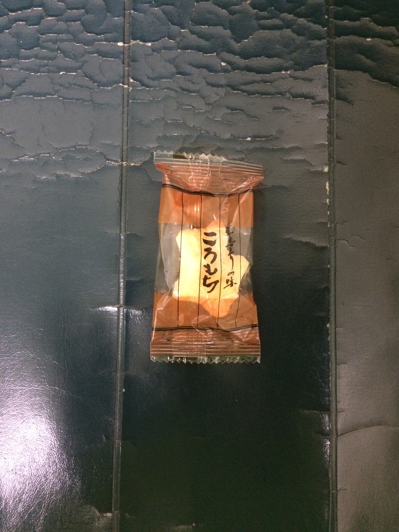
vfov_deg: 61.7
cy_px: 266
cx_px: 200
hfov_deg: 48.2
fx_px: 446
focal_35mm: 29
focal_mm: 4.15
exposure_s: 1/15
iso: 400
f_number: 2.2
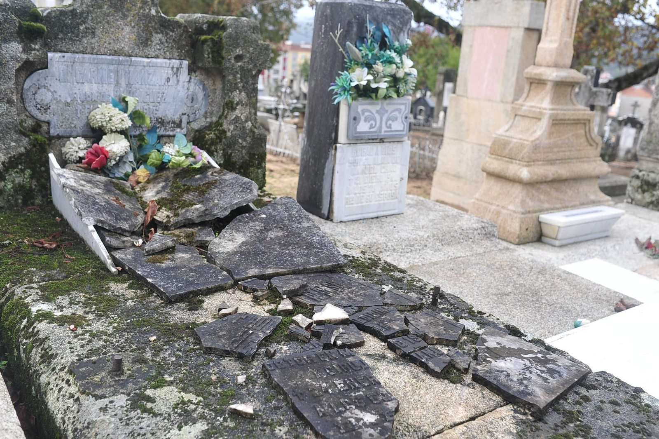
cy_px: 220
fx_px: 640
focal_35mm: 35
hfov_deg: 54.5
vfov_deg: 37.8
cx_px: 330
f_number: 5
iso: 320
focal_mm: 35
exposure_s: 1/320
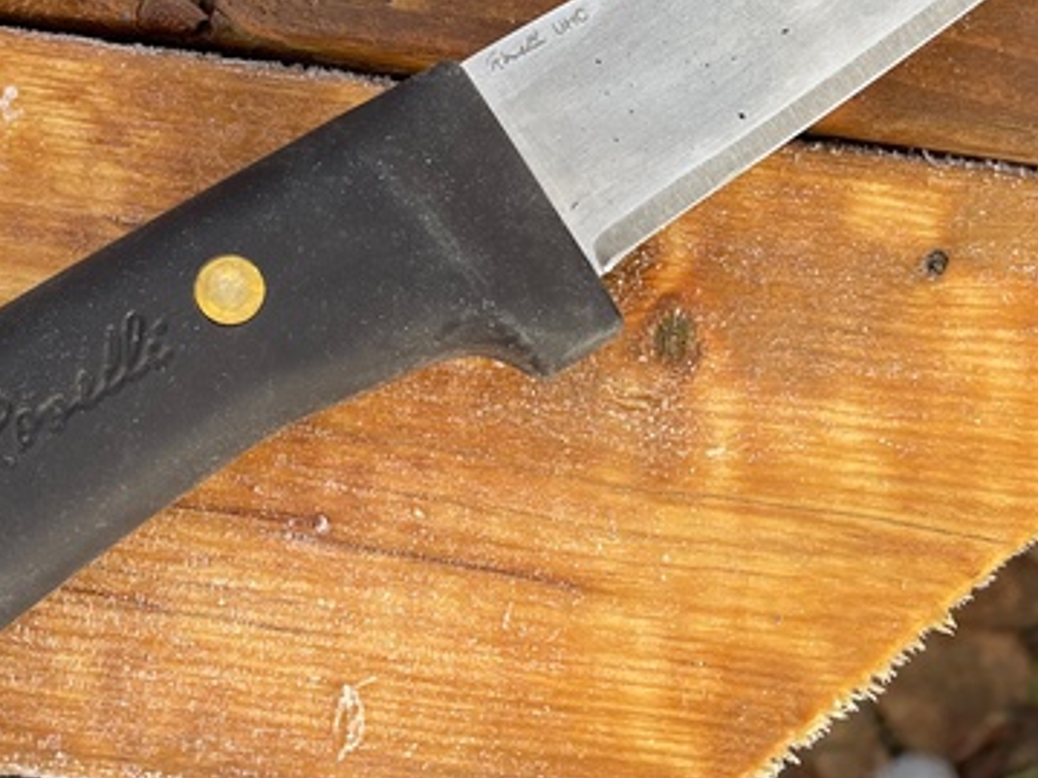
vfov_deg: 24.9
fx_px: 1739
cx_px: 532
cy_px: 197
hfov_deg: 33.2
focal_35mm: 58
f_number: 1.6
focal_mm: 4.2
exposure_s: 1/292
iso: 32
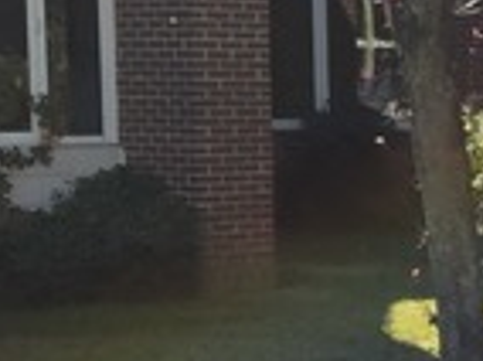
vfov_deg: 8.9
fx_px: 2312
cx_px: 1218
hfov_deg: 10.1
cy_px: 289
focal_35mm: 166
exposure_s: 1/1293
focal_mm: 5.4
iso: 25
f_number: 1.8
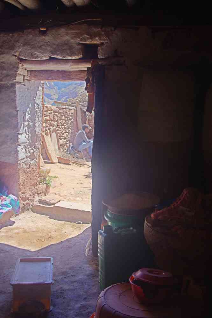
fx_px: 274
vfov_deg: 60.3
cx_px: 106
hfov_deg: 42.3
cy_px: 159
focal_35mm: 31
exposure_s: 1/125
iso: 800
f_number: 5
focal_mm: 20.6
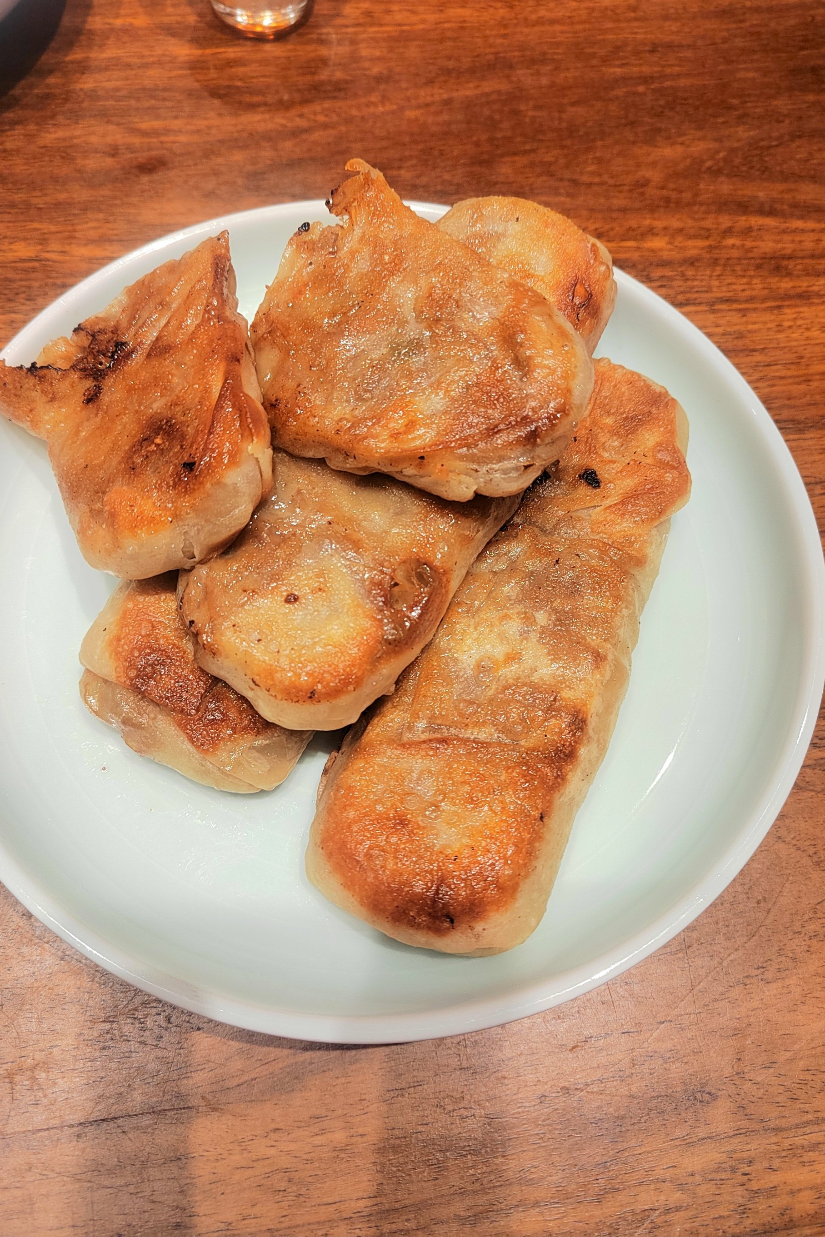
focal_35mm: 24
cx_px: 409
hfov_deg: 53.1
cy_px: 617
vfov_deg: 73.7
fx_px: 825
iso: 609
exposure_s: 1/100
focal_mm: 5.52
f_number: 1.9
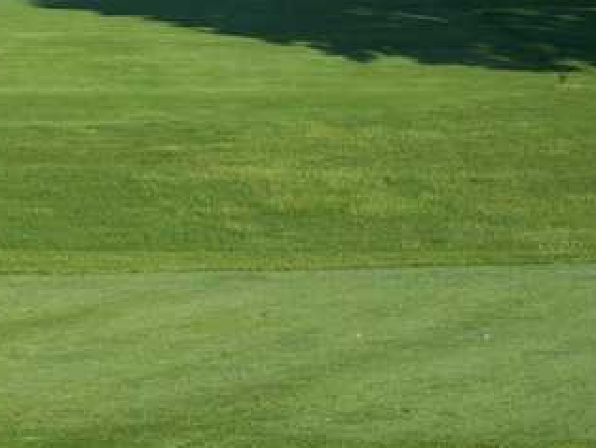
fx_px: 3791
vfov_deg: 6.8
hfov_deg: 9.0
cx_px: 220
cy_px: 106
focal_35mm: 220
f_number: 5.6
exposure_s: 1/180
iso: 80
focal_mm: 18
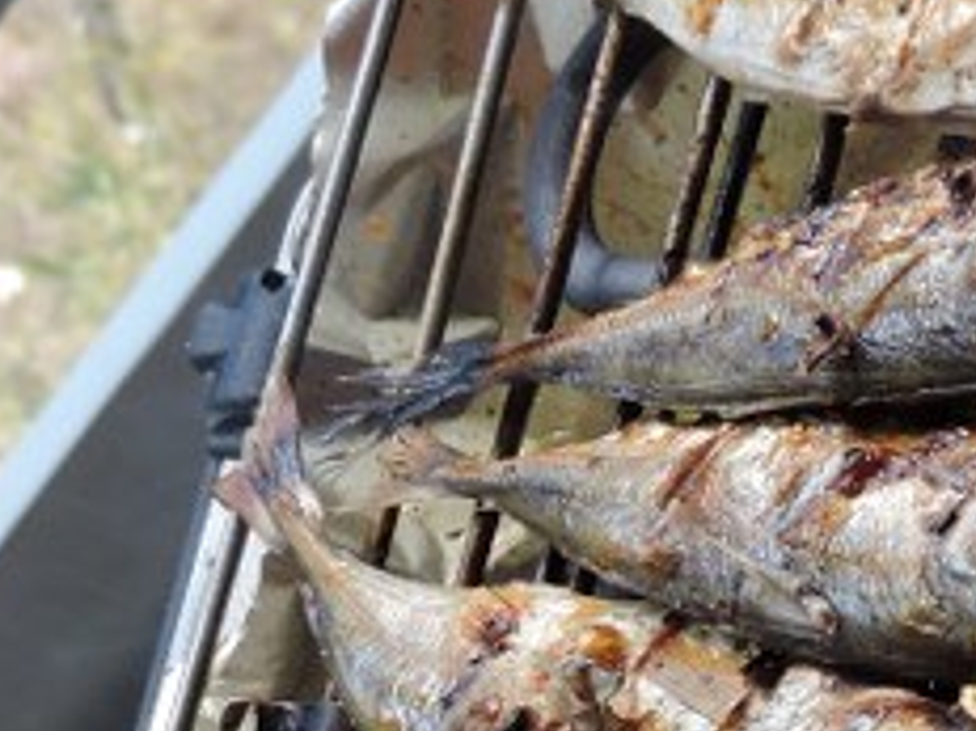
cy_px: 816
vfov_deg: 6.8
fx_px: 6115
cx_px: 1058
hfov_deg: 9.0
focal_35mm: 217
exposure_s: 1/160
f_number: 3.5
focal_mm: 8.4
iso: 100
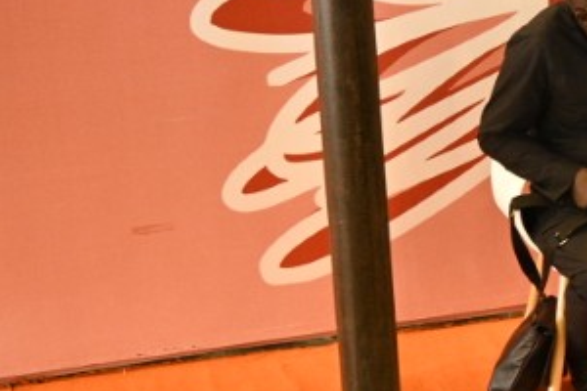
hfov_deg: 9.7
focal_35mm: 202
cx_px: 1062
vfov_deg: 6.8
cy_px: 356
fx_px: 3292
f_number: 2
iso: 1600
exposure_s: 1/60
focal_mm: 35
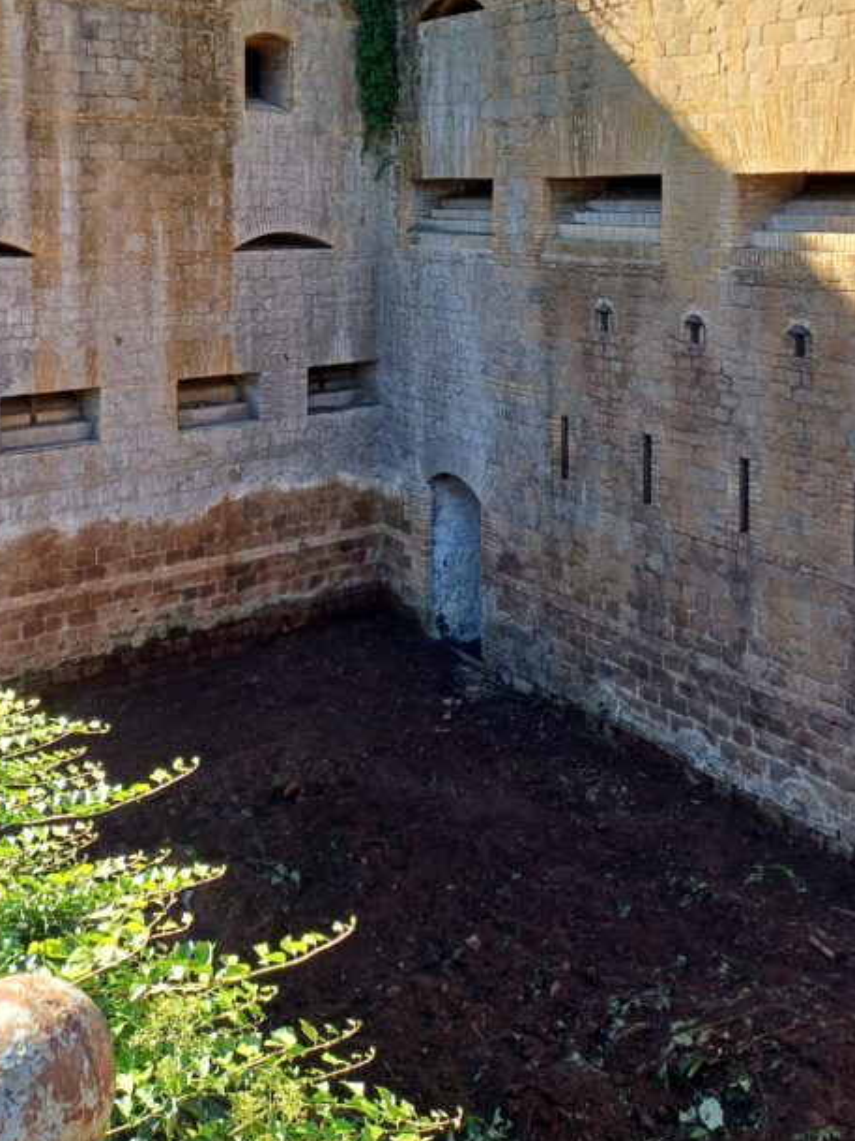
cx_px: 301
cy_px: 236
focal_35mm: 42
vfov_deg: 42.9
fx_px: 1384
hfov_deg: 34.1
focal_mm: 4.65
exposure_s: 1/231
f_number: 1.8
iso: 50
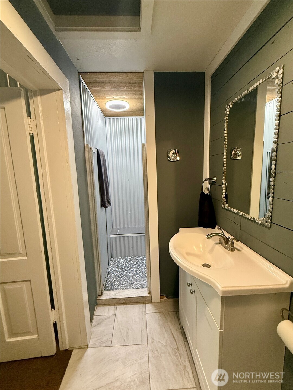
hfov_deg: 85.7
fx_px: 158
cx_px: 146
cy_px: 195
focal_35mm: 14
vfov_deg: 102.0
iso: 320
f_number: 2.2
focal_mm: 2.22
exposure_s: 1/60
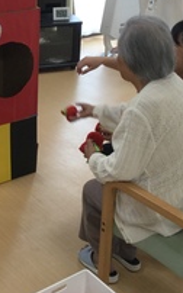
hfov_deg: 18.4
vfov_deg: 29.2
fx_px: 559
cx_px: 30
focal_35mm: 70
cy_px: 99
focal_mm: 3.3
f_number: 2.4
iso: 32
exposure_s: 1/40
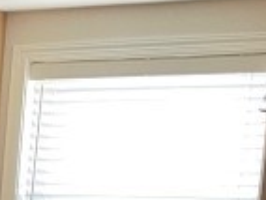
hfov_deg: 9.3
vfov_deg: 7.5
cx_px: -390
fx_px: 1439
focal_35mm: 187
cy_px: 454
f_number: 1.6
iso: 125
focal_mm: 4.2
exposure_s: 1/60
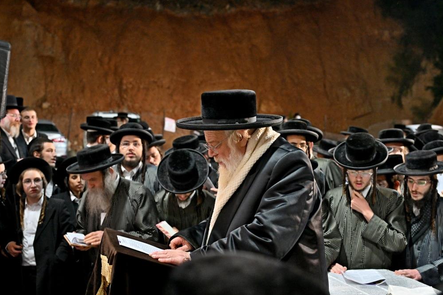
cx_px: 220
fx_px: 554
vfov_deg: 29.9
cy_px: 148
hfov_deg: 43.6
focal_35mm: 45
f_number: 4
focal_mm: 44
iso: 2000
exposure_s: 1/125
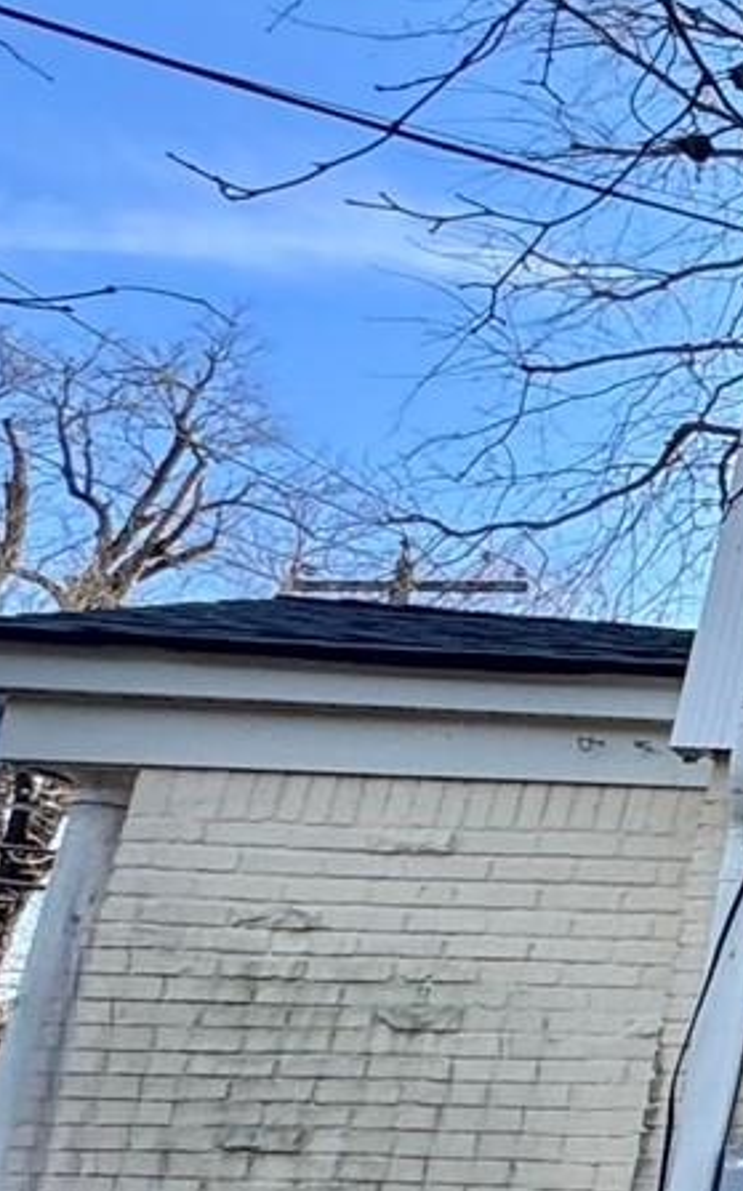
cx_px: 2104
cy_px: 613
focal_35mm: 68
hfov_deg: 12.0
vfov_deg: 30.2
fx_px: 2205
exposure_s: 1/329
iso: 40
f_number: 2.2
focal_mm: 2.22
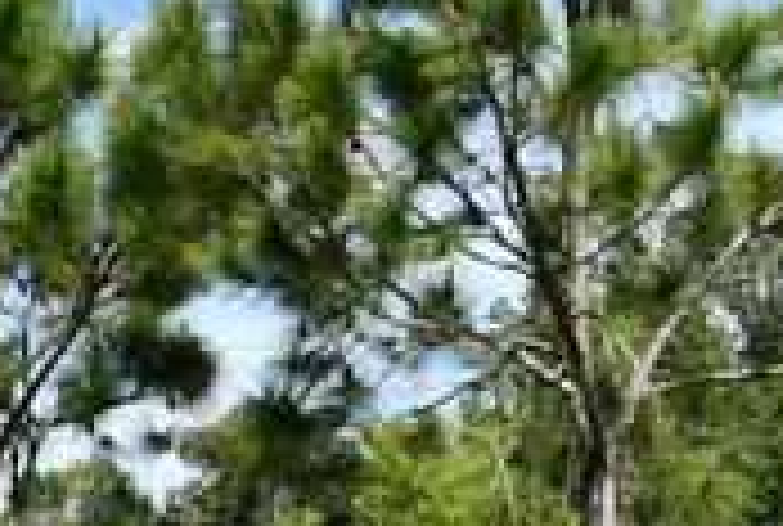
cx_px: -230
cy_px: 701
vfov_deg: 7.2
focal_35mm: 191
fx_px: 4165
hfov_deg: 10.5
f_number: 8
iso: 110
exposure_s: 1/250
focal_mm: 26
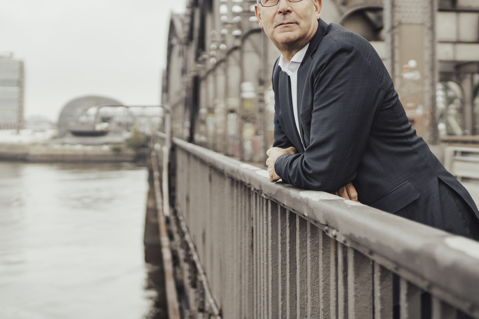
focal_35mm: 58
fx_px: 772
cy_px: 83
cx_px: 256
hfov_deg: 34.5
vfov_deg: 23.2
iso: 800
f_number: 1.8
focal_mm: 35
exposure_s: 1/8000
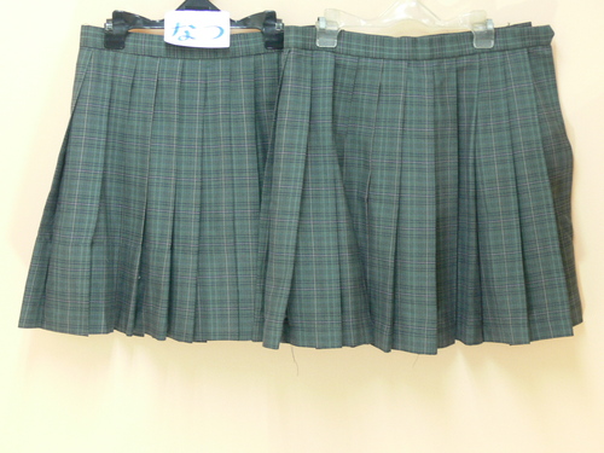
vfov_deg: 23.3
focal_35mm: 63
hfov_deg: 30.7
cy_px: 226
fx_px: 1099
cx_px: 302
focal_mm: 10.8
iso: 200
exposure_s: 1/20
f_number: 3.2
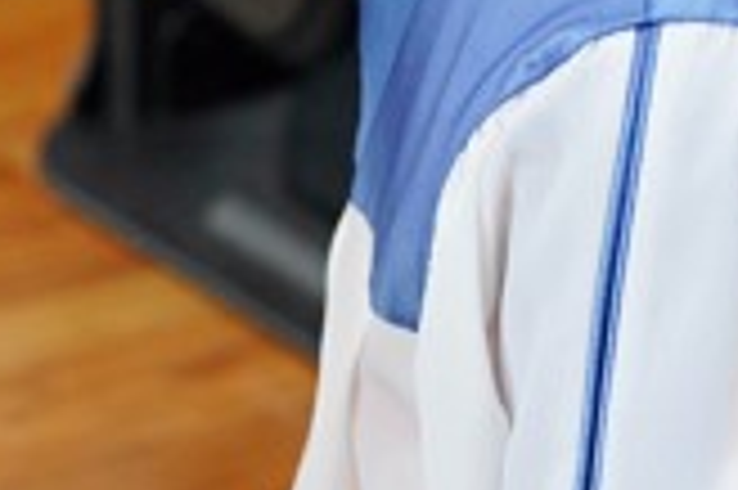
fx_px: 9011
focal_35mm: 440
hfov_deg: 4.7
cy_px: -441
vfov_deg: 3.1
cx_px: 666
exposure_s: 1/160
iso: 1250
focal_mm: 80
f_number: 4
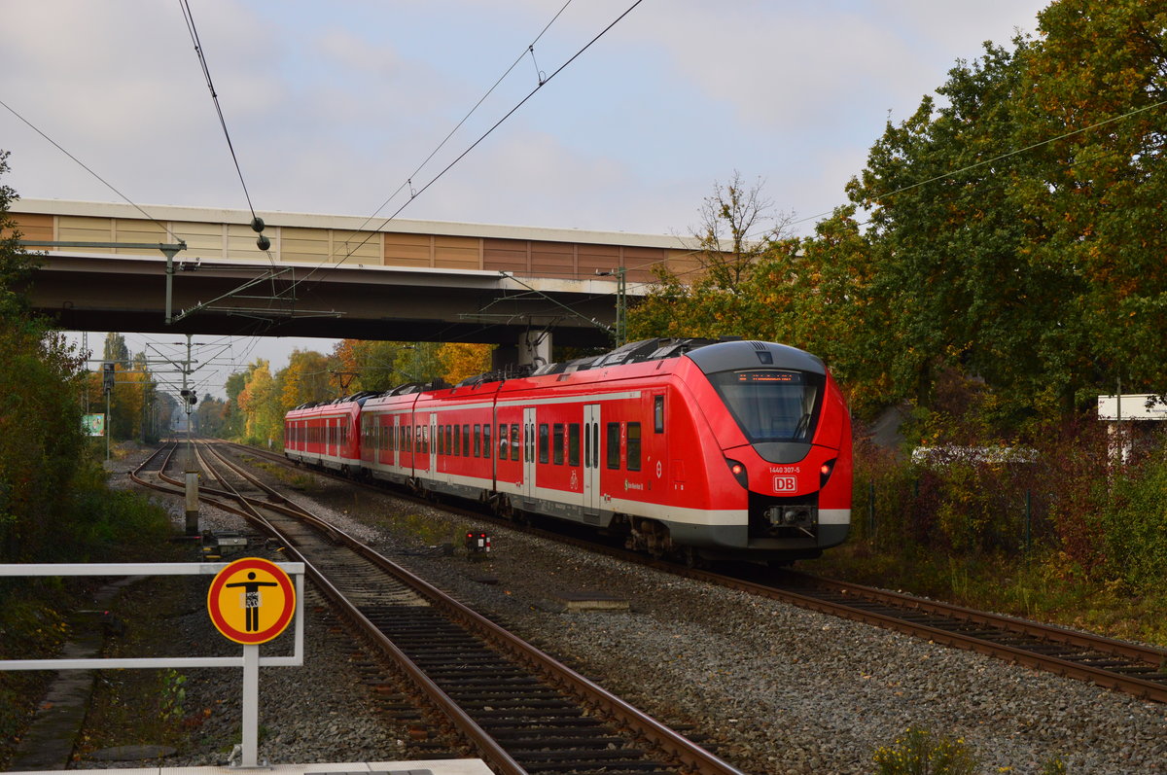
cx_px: 584
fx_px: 1943
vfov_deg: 22.6
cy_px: 388
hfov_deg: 33.4
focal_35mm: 60
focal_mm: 40
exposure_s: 1/640
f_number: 8
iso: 400
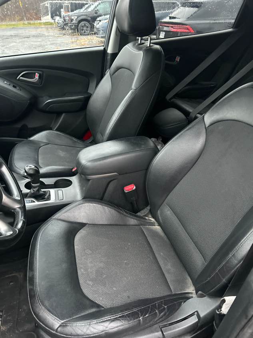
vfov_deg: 67.3
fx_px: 253
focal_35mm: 26
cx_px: 126
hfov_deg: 53.1
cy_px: 169
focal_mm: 5.7
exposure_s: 1/30
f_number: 1.5
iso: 1000
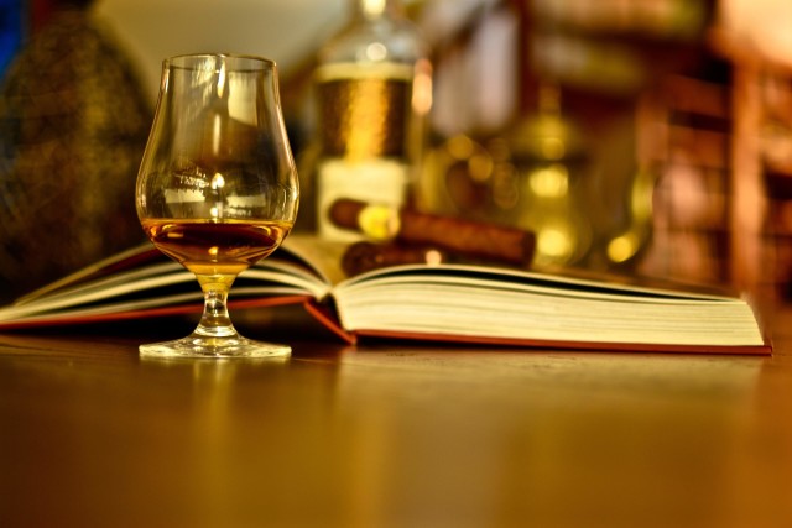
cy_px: 264
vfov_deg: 25.8
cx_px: 396
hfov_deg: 37.8
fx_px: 1155
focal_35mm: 52
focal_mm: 35
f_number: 2
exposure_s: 1/1.3
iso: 200
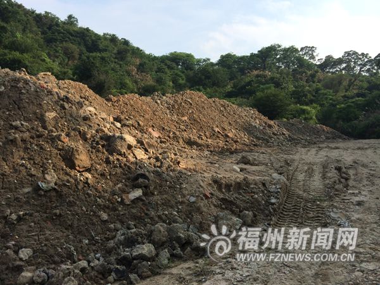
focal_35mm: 30
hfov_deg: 60.0
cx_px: 190
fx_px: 329
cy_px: 142
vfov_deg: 46.8
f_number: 2.2
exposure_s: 1/1325
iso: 32
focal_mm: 4.12
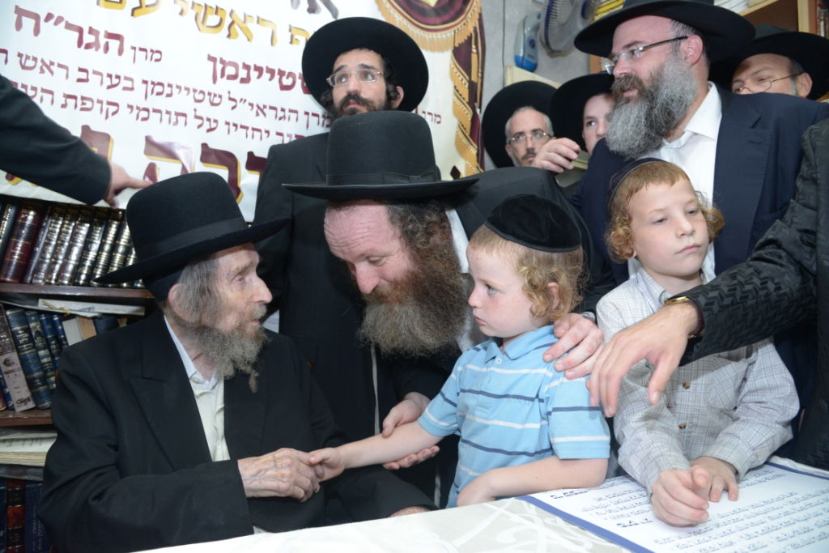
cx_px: 414
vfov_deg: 53.1
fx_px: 553
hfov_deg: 73.7
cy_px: 276
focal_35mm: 24
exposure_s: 1/125
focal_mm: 24
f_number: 5.6
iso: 1250
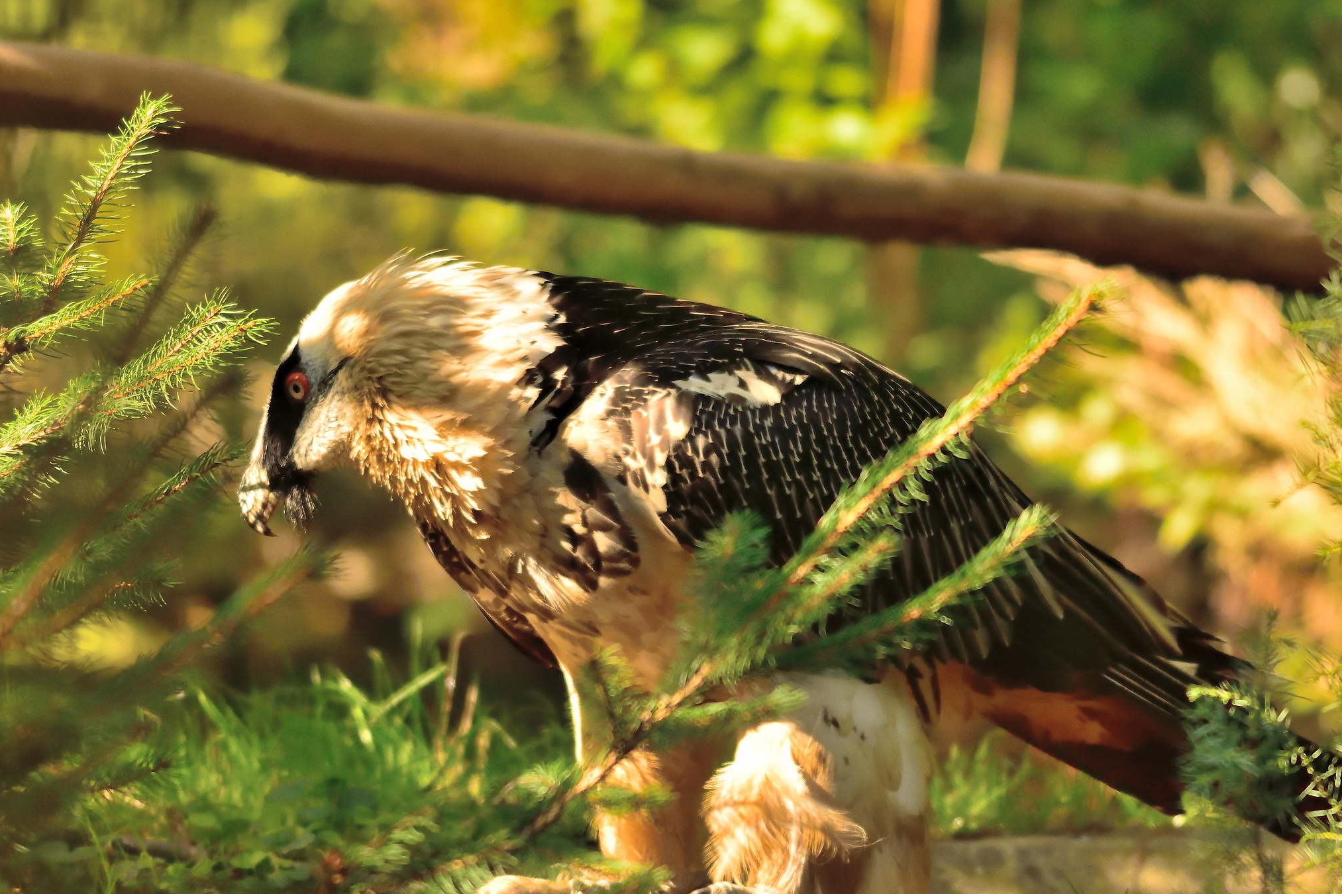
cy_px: 454
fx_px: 14572
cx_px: 691
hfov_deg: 5.3
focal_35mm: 391
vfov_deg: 3.5
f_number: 5.3
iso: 2000
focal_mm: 220
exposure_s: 1/1000
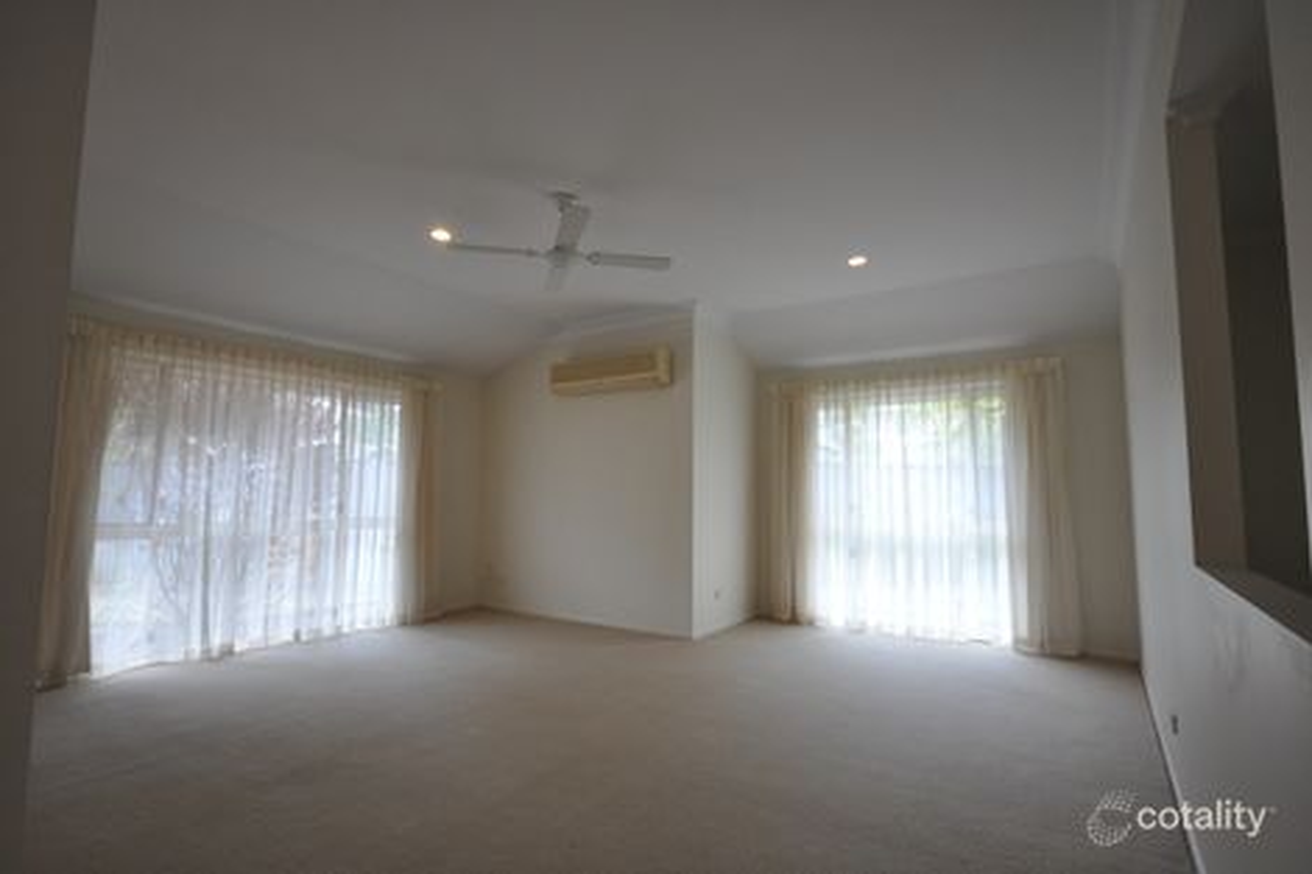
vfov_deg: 69.6
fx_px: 628
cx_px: 656
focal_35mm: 17
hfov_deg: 92.5
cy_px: 437
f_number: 5.6
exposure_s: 1/125
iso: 800
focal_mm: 11.5
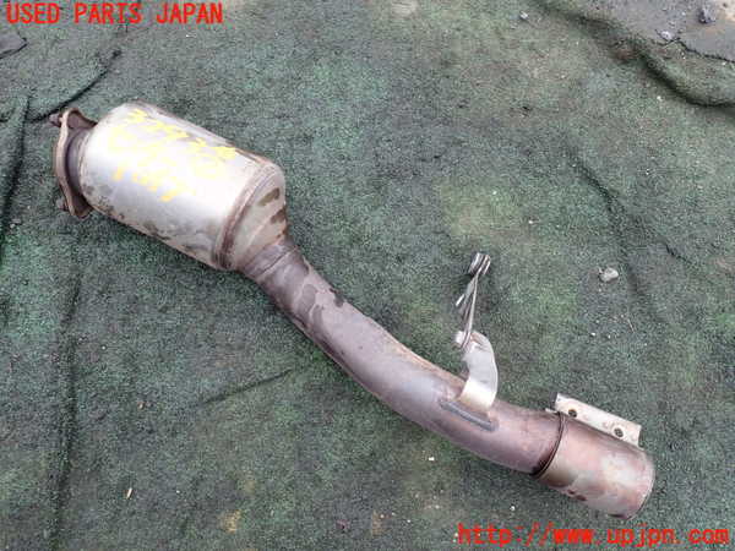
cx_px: 368
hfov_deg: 69.4
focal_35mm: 25
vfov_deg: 54.9
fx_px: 531
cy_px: 276
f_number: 2.8
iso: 100
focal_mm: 4.5
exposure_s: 1/80
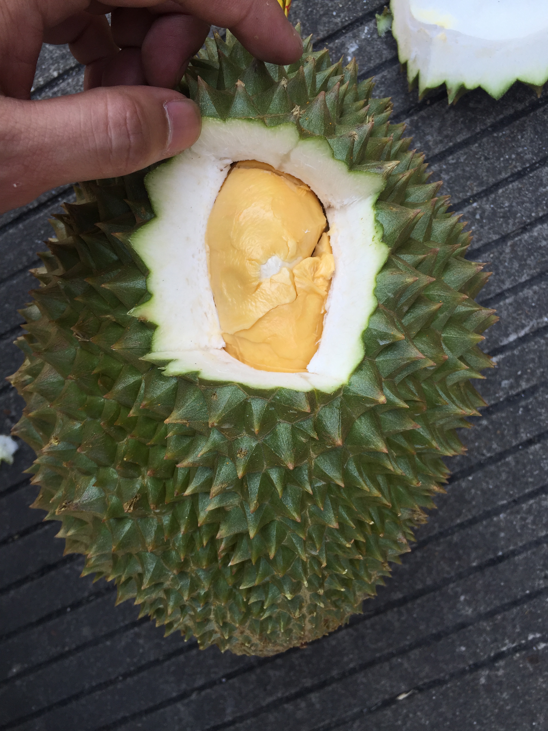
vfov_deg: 61.7
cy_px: 366
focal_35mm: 29
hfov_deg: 48.2
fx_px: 612
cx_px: 274
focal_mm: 4.15
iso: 32
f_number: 2.2
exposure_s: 1/377
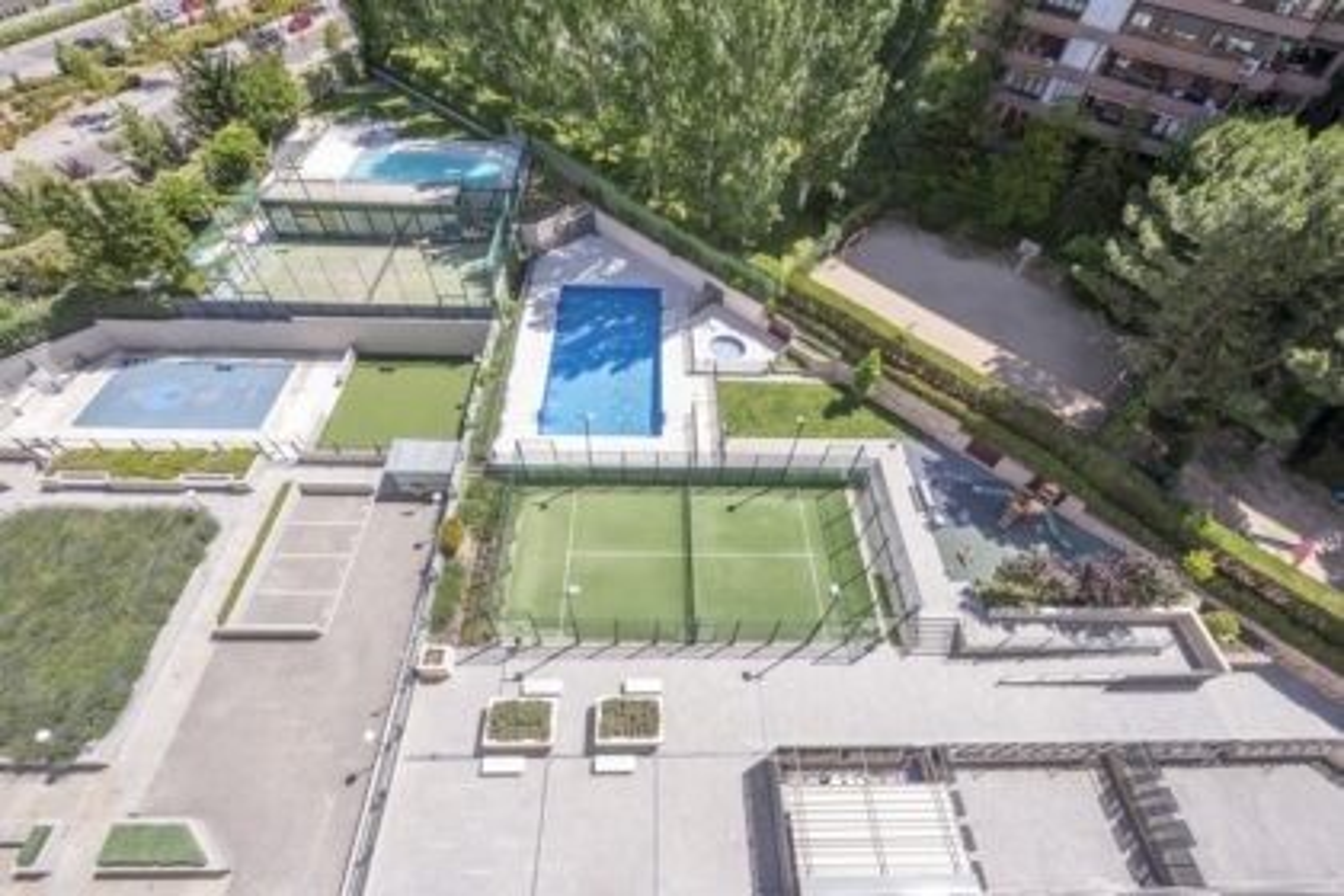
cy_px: 448
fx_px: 709
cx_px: 672
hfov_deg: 86.9
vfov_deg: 64.6
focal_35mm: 19
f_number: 10
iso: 100
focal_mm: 19
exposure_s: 1/100
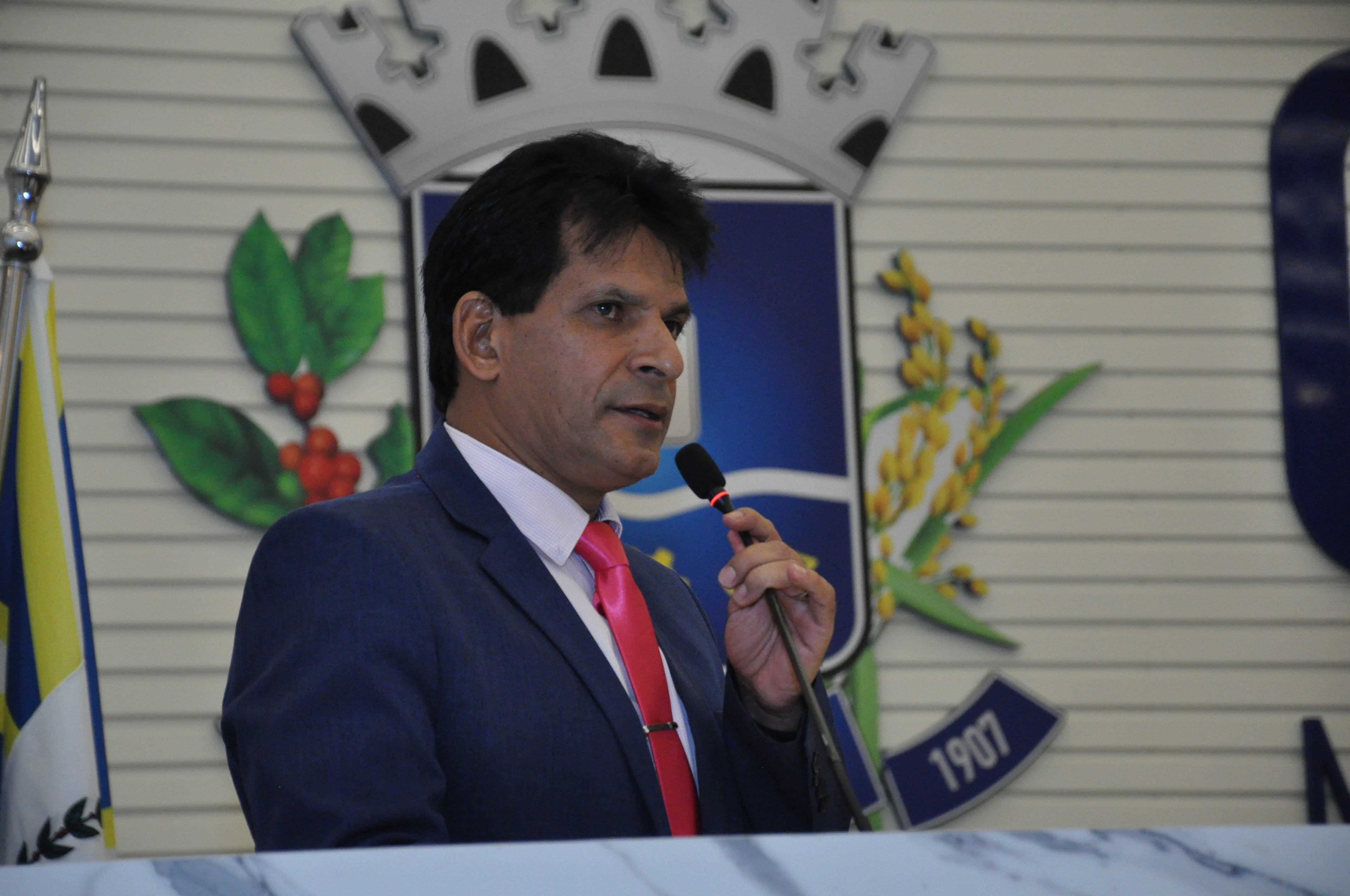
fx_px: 5899
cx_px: 675
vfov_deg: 8.7
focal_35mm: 158
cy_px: 448
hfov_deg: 13.1
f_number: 5.6
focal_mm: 105
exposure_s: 1/125
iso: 2000
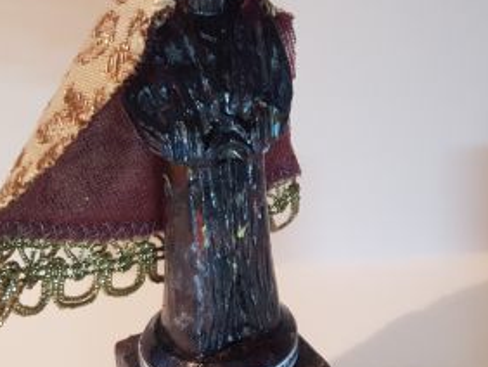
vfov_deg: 24.8
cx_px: 382
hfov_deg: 31.9
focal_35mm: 59
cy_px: 194
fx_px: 832
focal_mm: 4.3
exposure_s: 1/50
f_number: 1.7
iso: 50
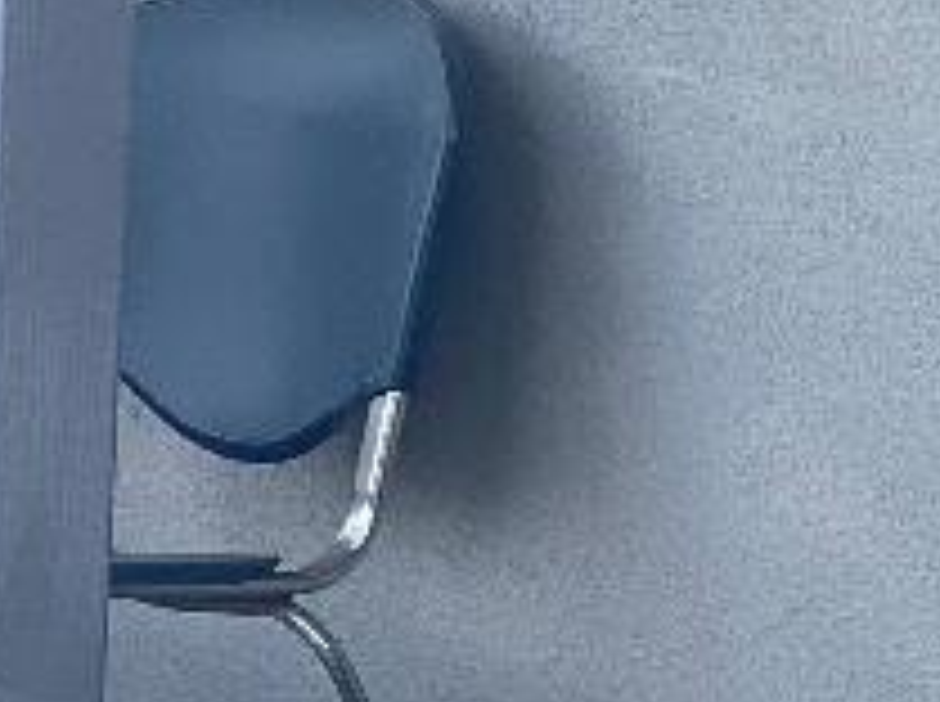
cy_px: -74
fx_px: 10139
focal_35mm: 374
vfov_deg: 4.0
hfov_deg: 5.3
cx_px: -324
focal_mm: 6
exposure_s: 1/122
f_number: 2
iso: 25
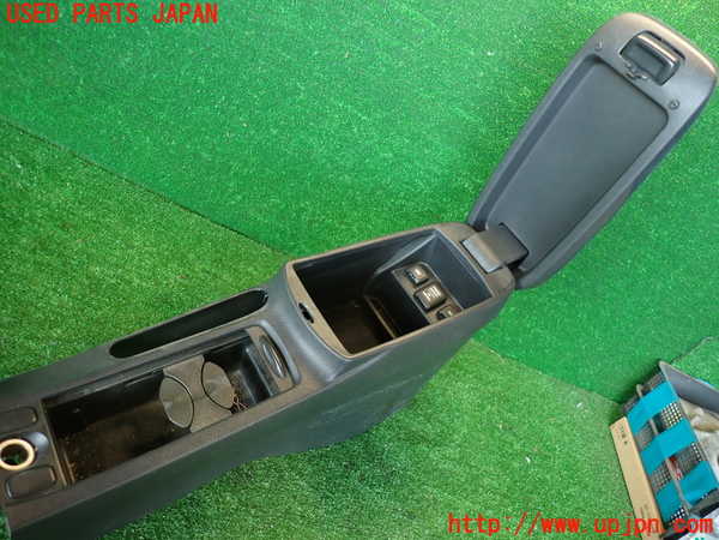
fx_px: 519
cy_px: 270
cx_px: 360
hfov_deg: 69.4
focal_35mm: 25
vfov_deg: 54.9
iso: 200
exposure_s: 1/40
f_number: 2
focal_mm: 4.5
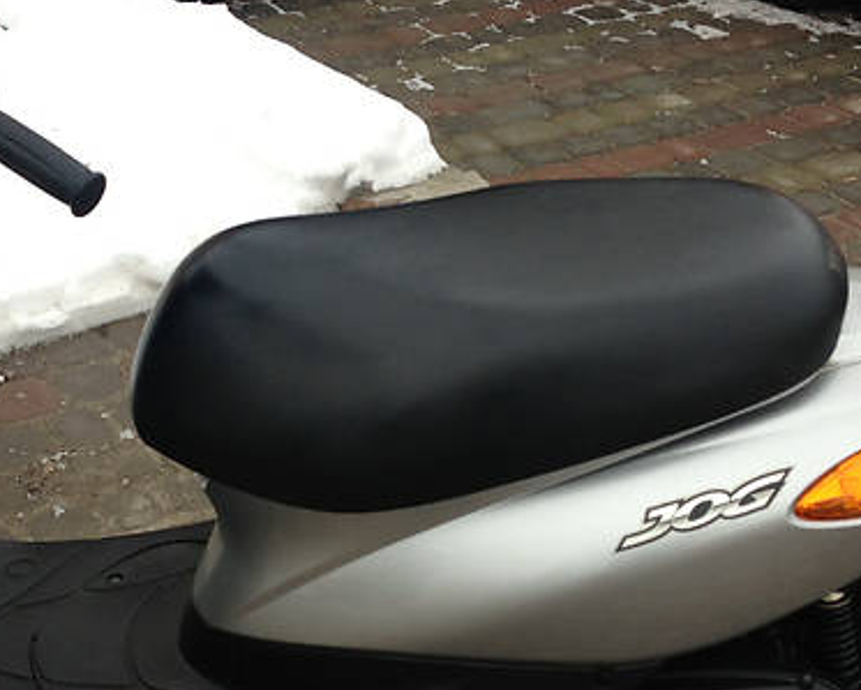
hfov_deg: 27.2
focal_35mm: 69
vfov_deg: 22.0
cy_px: 522
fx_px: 1760
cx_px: 231
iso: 50
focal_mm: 4.1
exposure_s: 1/437
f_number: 2.4
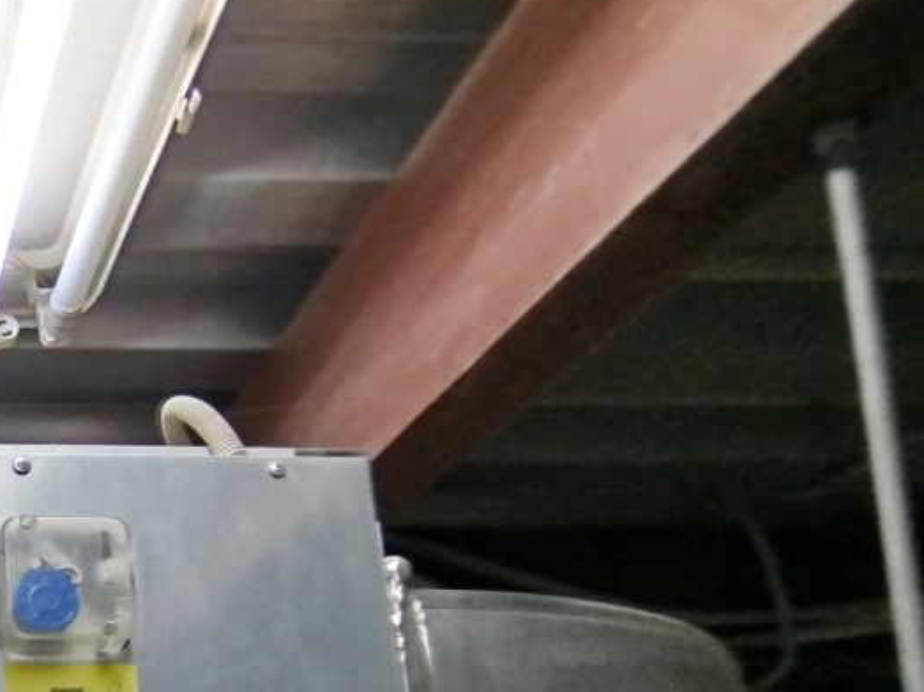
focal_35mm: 36
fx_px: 961
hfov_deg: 39.0
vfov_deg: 33.3
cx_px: -159
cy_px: 804
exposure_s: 1/30
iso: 125
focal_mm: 1.65
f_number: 2.2
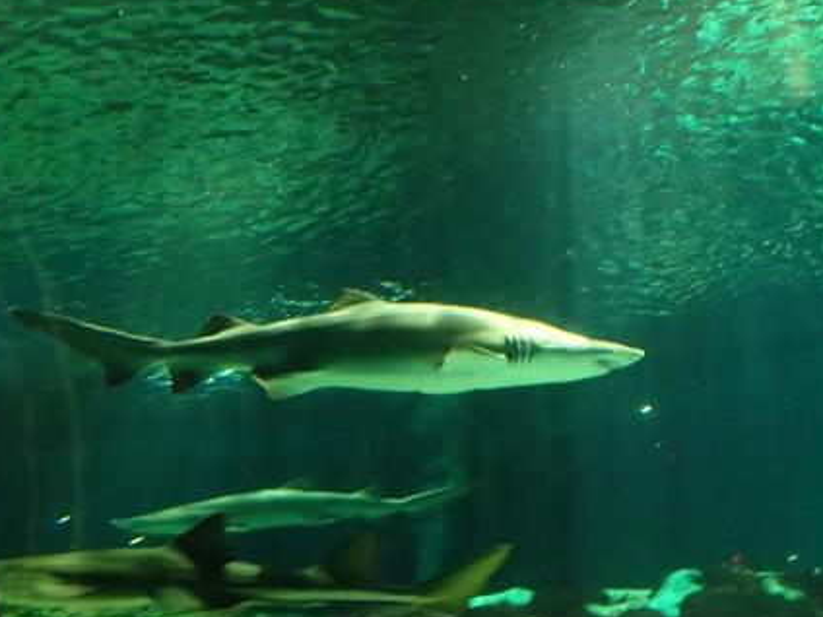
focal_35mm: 34
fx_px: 808
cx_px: 413
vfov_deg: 41.8
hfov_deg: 54.0
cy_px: 318
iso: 1600
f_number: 2.4
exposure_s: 1/20
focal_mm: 5.9
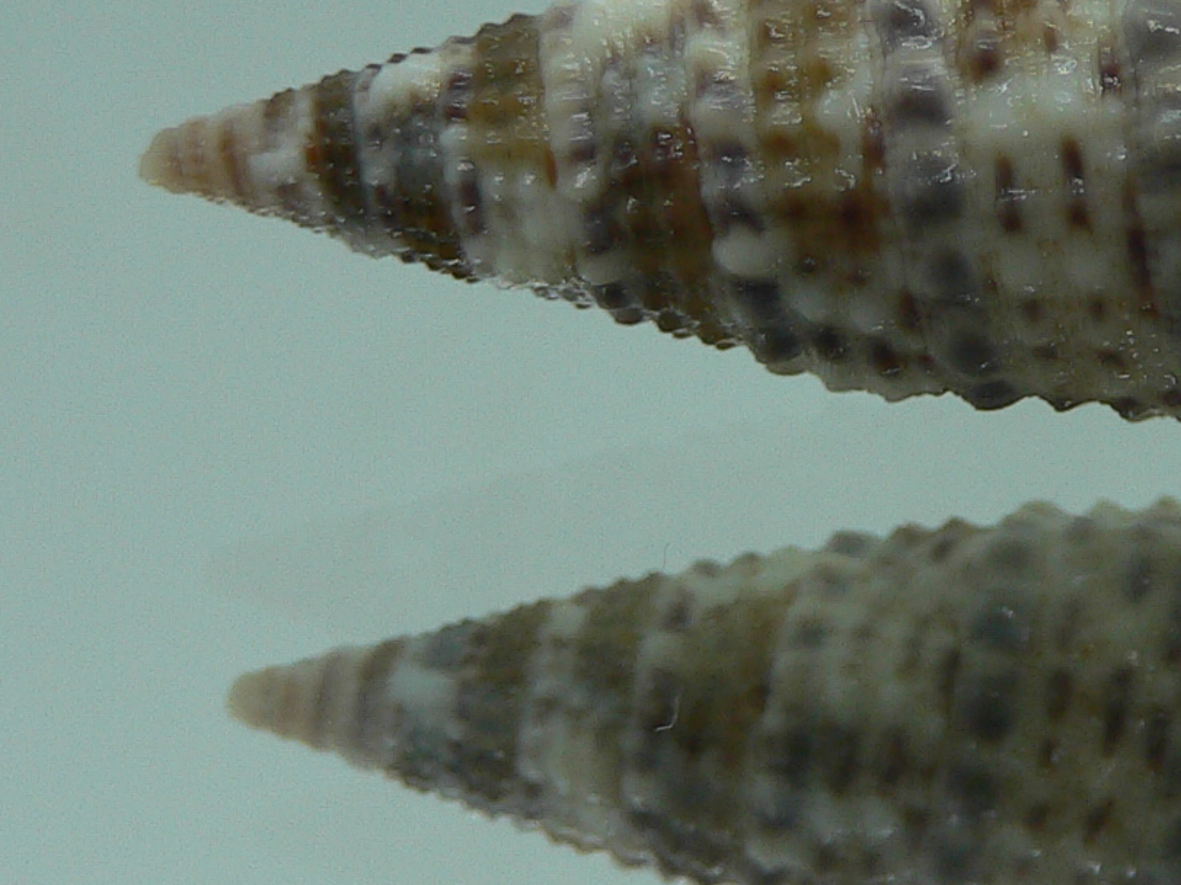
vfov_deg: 17.0
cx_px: 1079
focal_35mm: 87
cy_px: 344
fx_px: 2968
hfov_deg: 21.9
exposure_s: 1/60
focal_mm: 4.6
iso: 80
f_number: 2.8
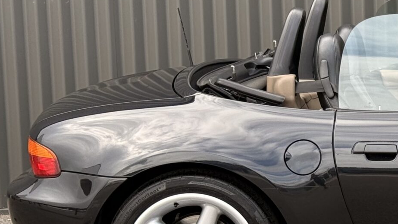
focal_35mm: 145
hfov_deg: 14.2
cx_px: 527
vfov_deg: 8.4
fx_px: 1530
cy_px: 118
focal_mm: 6.76
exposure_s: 1/596
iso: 100
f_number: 1.78
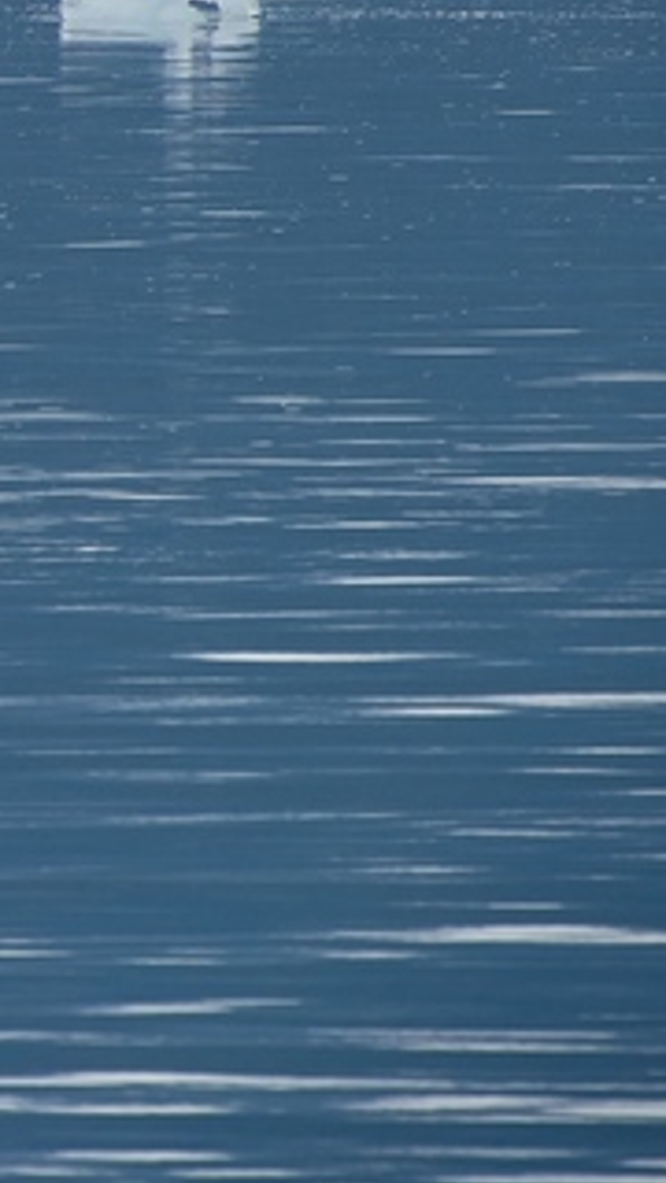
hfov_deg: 1.0
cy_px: 303
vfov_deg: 1.7
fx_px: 39463
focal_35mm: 1257
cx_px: -1043
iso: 250
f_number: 5.6
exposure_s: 1/640
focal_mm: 300
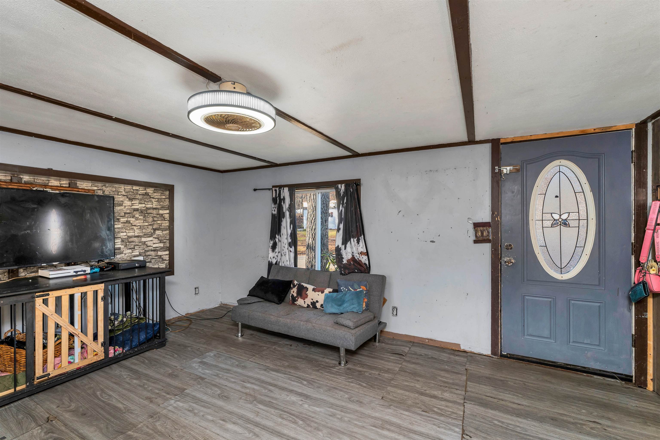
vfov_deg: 81.2
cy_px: 220
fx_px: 257
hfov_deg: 104.3
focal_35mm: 14
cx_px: 330
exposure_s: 1/13
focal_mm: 14
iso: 400
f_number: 8
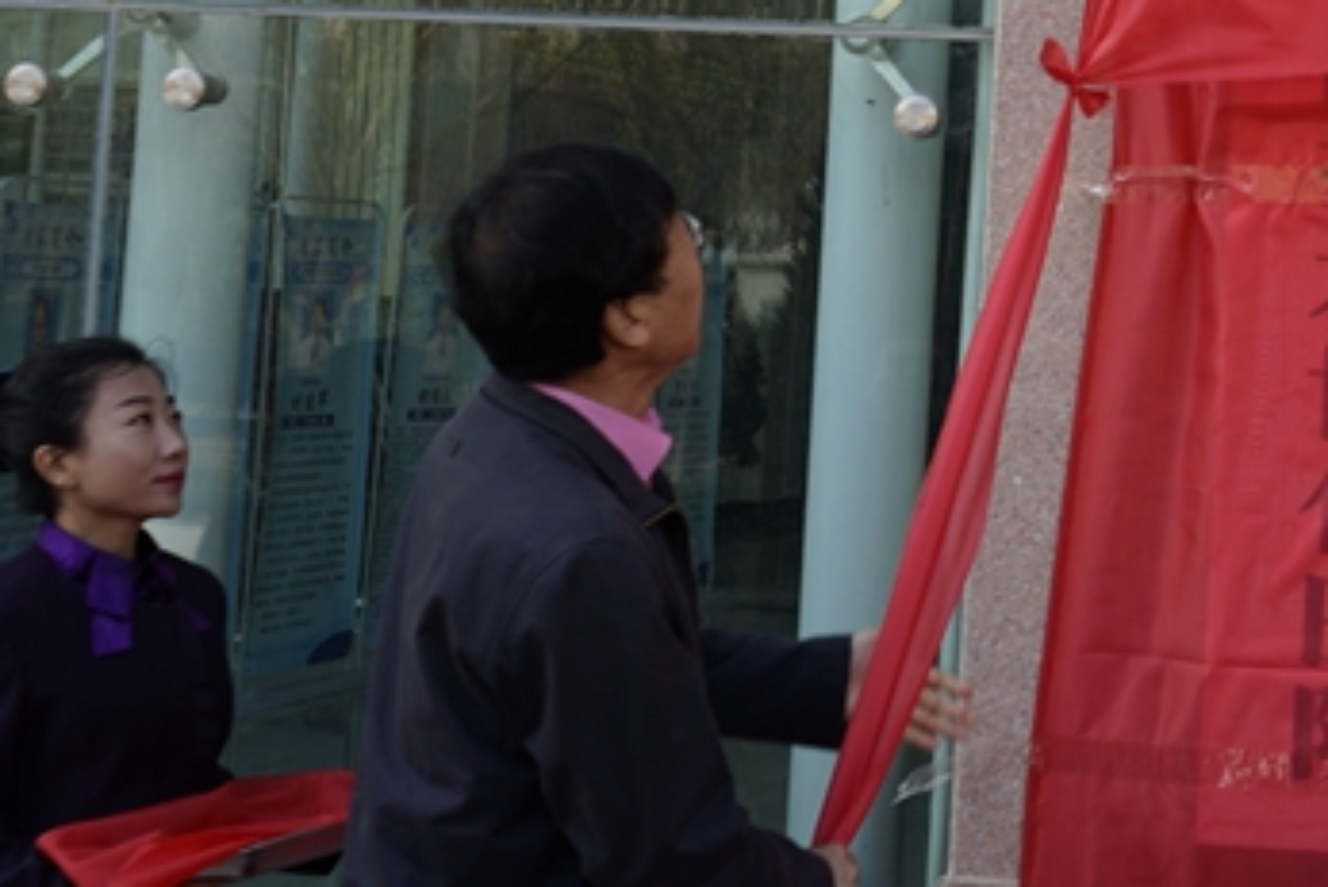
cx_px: 1547
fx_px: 2989
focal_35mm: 81
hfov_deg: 23.2
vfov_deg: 16.7
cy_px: 106
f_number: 4.5
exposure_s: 1/160
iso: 100
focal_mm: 28
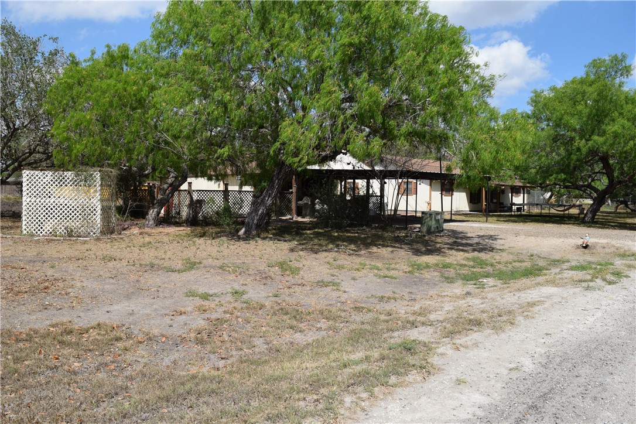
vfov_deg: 47.9
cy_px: 212
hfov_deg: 67.4
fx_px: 477
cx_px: 318
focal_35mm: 27
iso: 200
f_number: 11
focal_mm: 18
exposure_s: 1/500
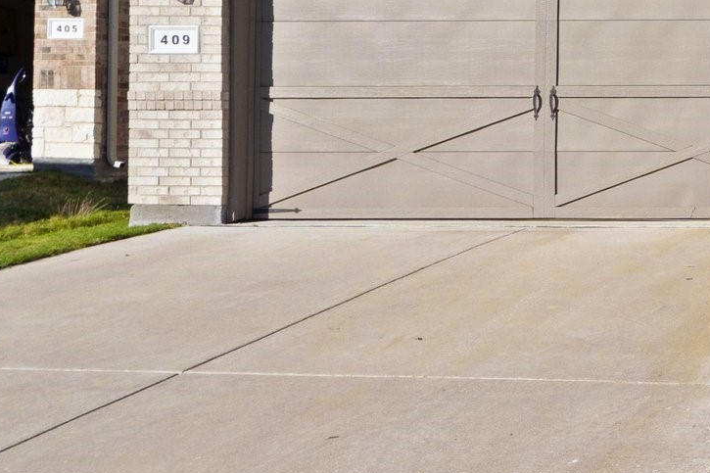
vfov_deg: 27.6
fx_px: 946
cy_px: 103
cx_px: 989
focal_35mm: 48
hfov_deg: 29.8
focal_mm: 17
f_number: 9.5
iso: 320
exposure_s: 1/90
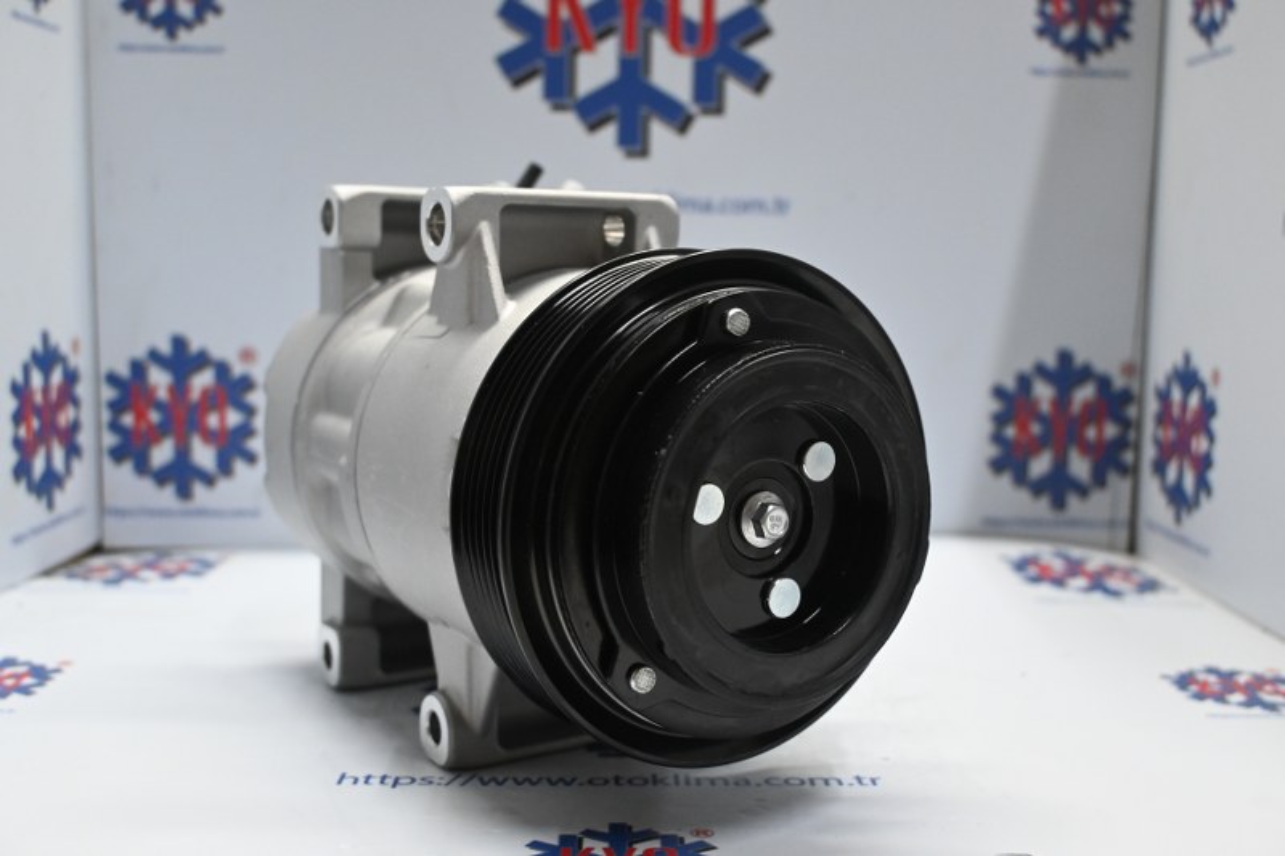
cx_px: 642
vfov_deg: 35.5
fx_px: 1338
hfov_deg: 51.3
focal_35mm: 38
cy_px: 428
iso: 1600
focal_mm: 25
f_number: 4.2
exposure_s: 1/125
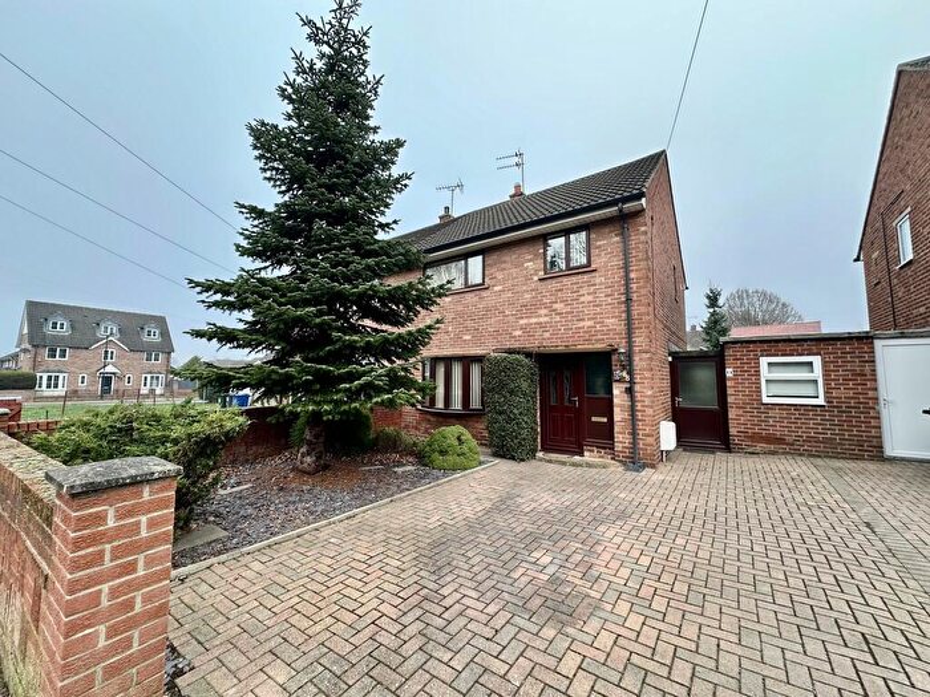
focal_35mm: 14
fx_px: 376
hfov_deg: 102.1
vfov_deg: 85.7
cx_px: 465
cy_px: 348
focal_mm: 2.22
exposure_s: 1/143
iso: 40
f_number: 2.2
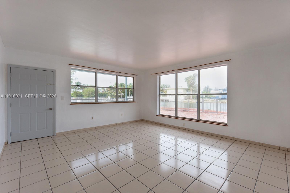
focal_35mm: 15
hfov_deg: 100.4
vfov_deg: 77.3
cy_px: 96
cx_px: 145
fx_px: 121
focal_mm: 15
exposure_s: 1/320
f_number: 9
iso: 200
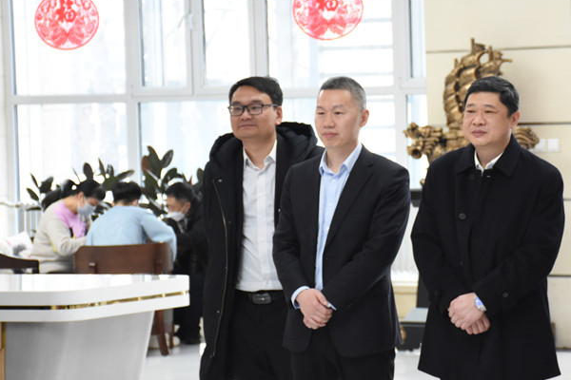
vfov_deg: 9.1
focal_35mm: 150
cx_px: 468
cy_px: 135
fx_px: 2379
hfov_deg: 13.6
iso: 2000
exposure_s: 1/100
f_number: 5
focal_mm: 60
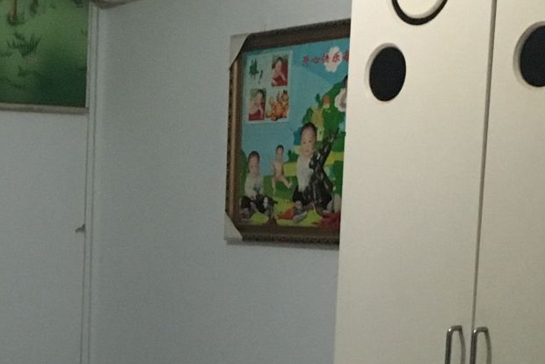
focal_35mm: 98
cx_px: -8
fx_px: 1484
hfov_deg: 20.1
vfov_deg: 13.7
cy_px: 378
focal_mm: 4.15
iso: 400
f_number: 2.2
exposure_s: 1/17
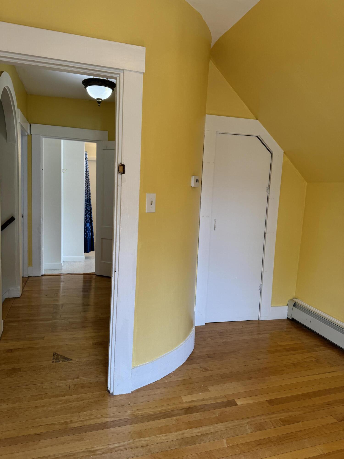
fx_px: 318
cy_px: 230
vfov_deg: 71.6
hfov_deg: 56.8
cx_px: 172
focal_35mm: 24
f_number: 1.78
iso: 80
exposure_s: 1/120
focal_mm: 6.76
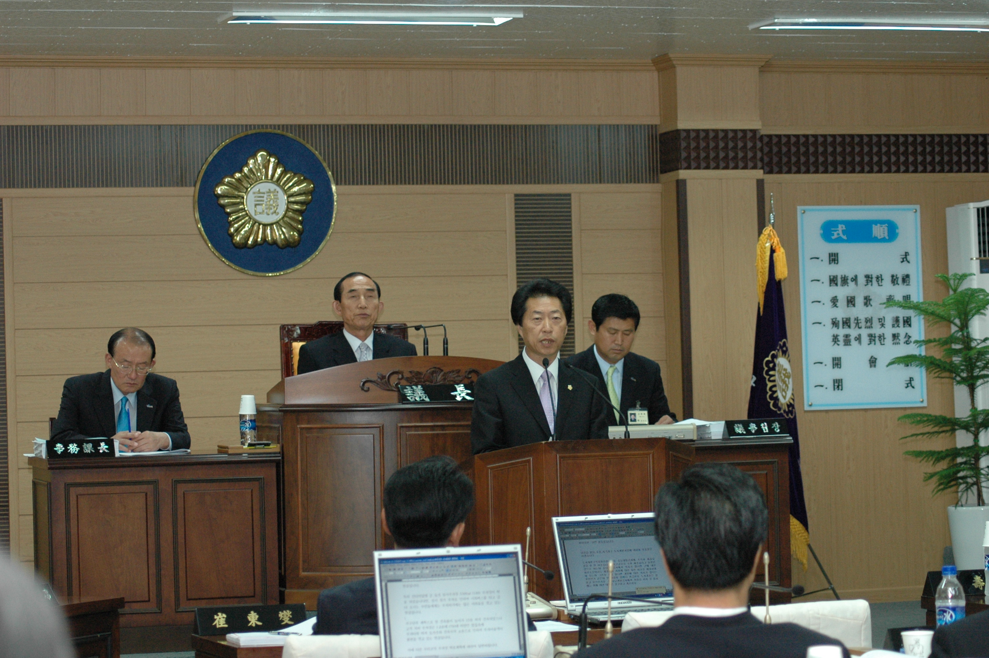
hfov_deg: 19.5
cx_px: 494
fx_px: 2882
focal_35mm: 105
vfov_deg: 13.0
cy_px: 329
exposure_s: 1/60
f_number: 5
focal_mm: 70
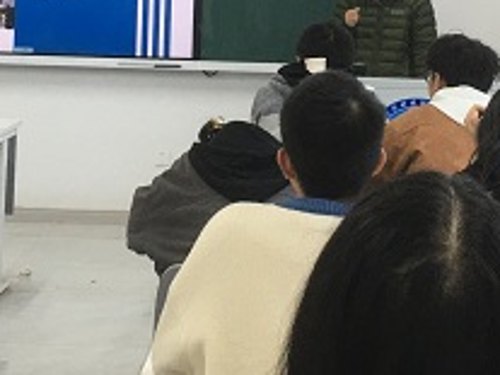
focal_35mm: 91
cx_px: 242
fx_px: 1314
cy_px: -42
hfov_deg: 21.5
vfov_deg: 15.8
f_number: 2.2
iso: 25
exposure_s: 1/33
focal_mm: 4.15
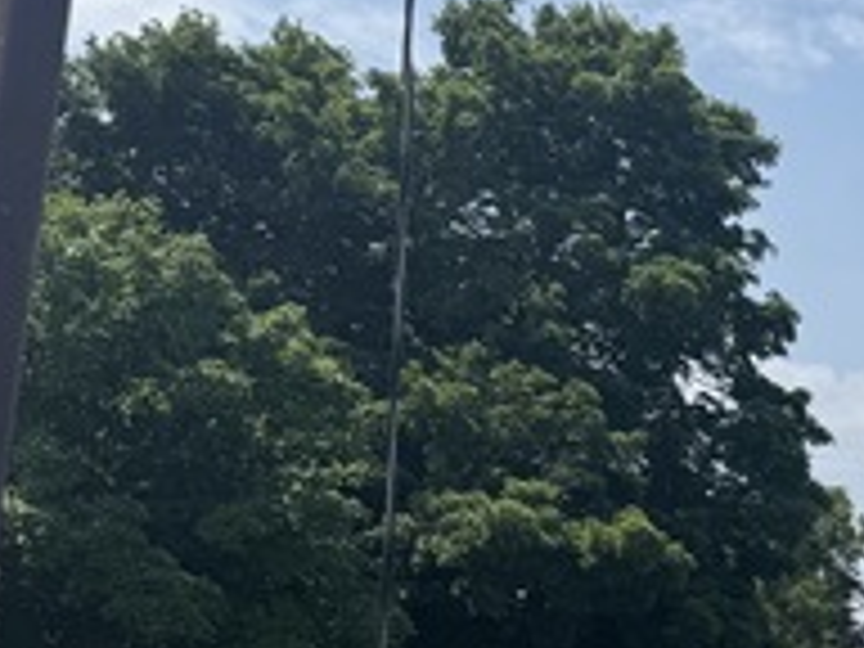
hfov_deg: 20.5
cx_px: 1336
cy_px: 864
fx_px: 1997
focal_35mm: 80
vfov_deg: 17.2
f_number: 1.78
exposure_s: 1/6410
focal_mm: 6.76
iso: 80
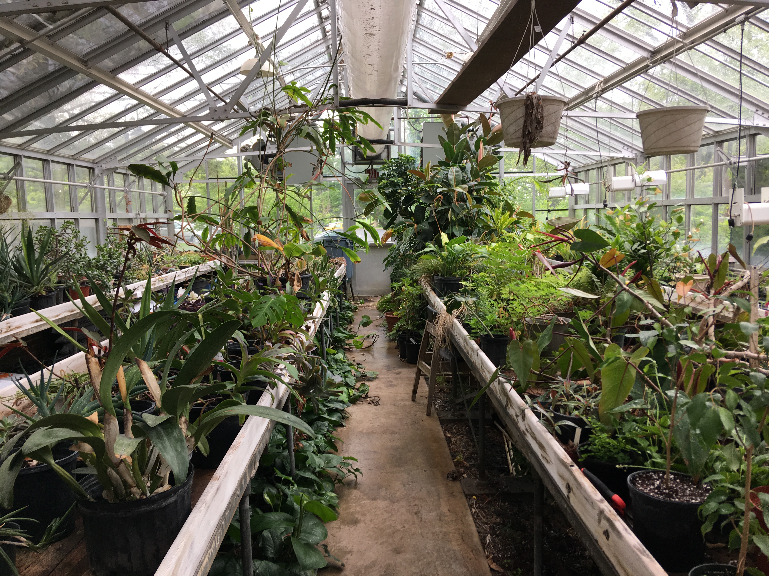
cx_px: 384
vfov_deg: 48.2
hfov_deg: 61.7
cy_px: 288
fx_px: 644
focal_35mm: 29
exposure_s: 1/120
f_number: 2.2
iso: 32
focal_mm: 4.15
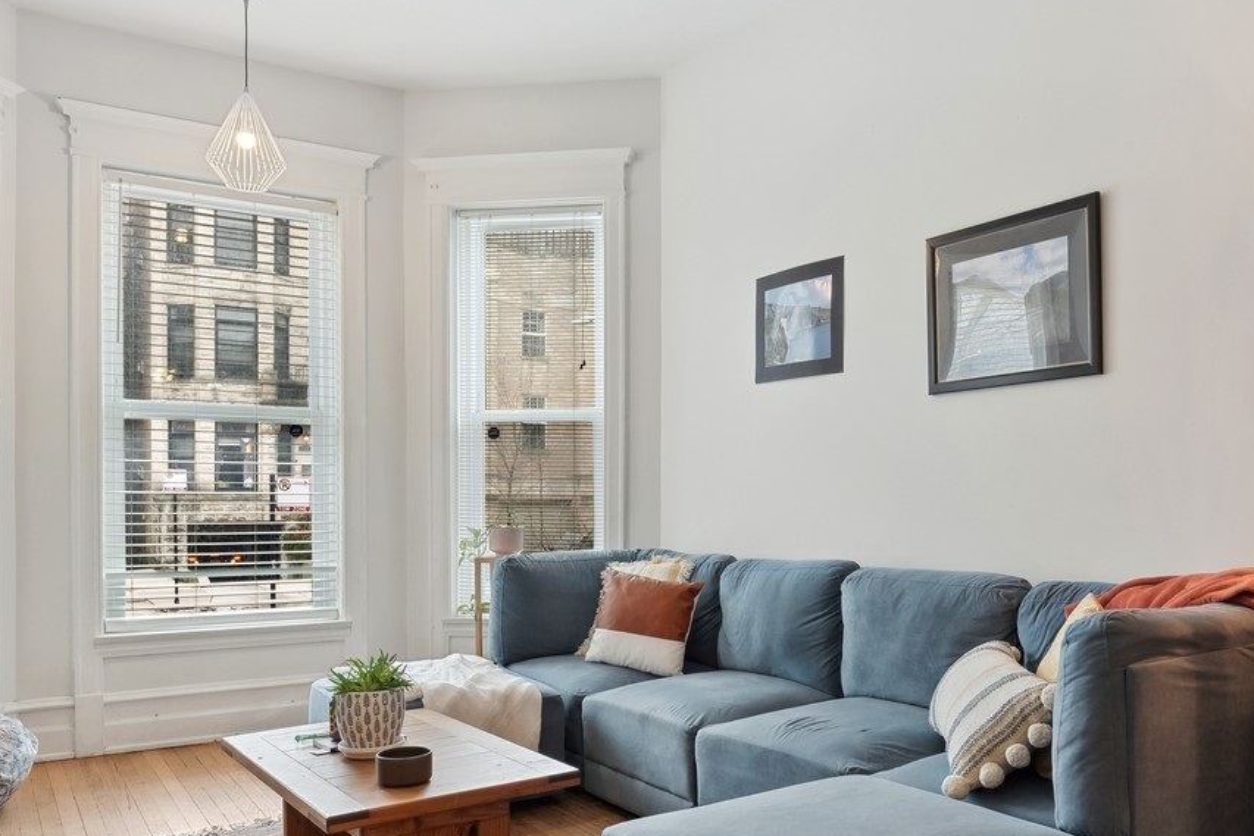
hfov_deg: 61.4
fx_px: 1045
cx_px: 747
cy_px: 507
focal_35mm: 30
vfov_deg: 43.4
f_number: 8
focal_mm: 16
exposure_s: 1/5
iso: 320
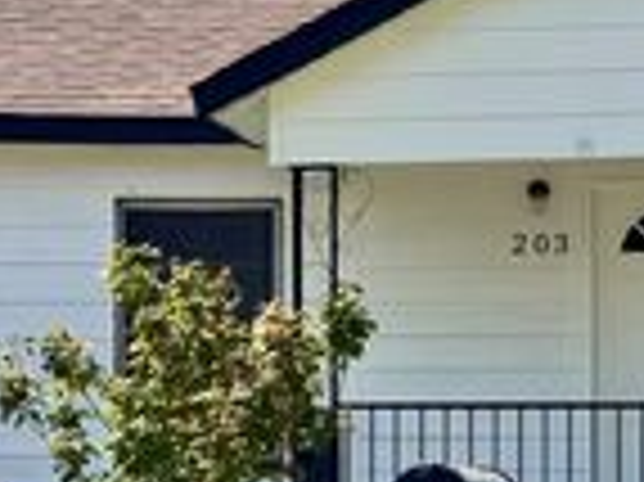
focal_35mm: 168
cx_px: 527
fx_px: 3123
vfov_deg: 8.8
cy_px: 315
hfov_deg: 11.7
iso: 64
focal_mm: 6.76
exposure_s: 1/2513
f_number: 1.78
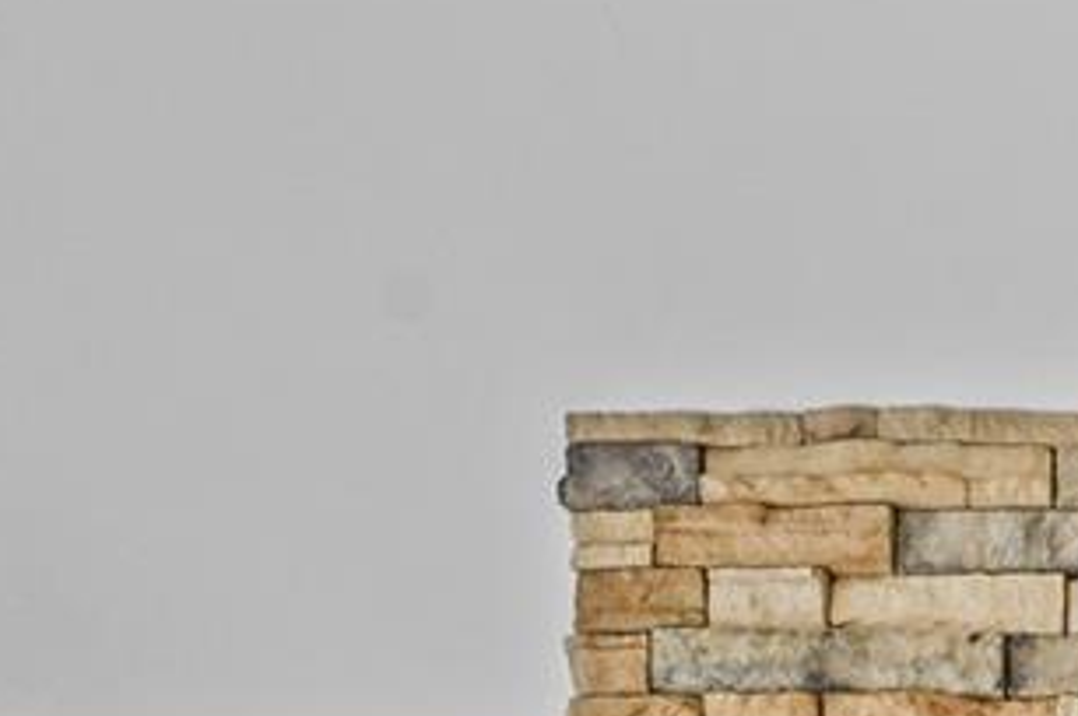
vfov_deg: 13.5
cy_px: 1734
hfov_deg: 24.2
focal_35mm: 73
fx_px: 2184
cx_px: 1412
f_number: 8
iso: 200
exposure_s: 1/2
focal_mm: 14
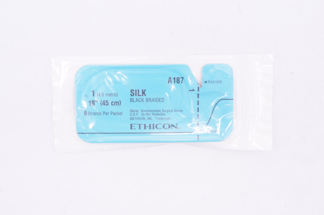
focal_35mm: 44
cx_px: 162
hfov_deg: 45.0
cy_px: 108
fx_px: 391
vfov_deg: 30.8
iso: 1600
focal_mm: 29
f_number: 16
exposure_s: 1/20
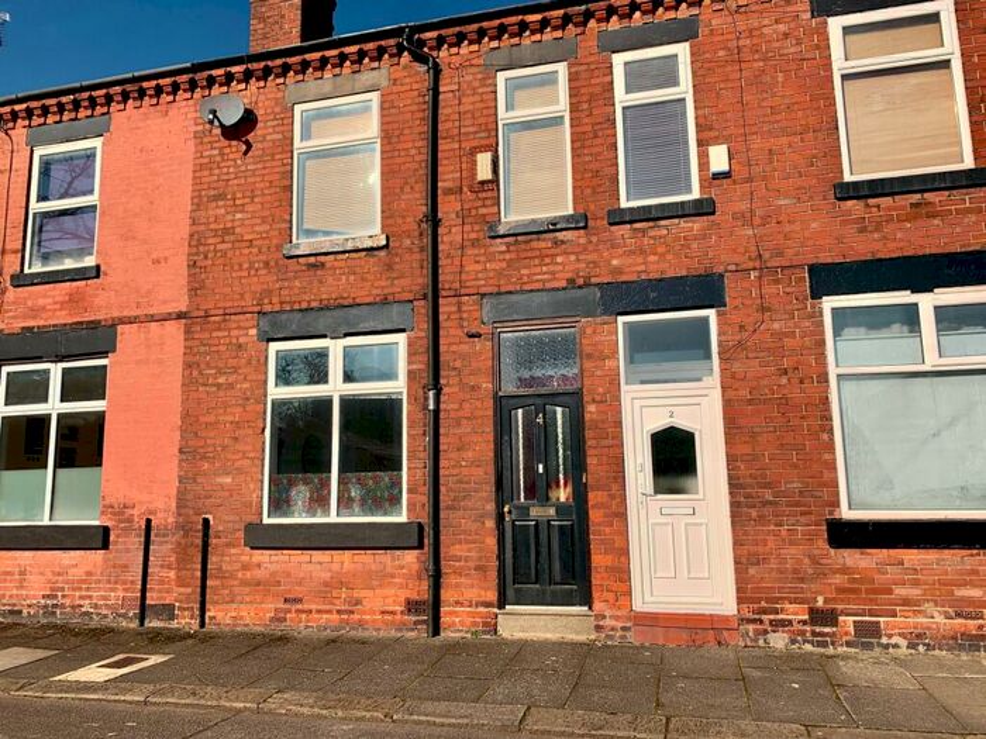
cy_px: 370
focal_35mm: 26
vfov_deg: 53.1
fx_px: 741
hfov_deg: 67.3
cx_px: 493
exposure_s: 1/3185
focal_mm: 4.25
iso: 25
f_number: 1.8
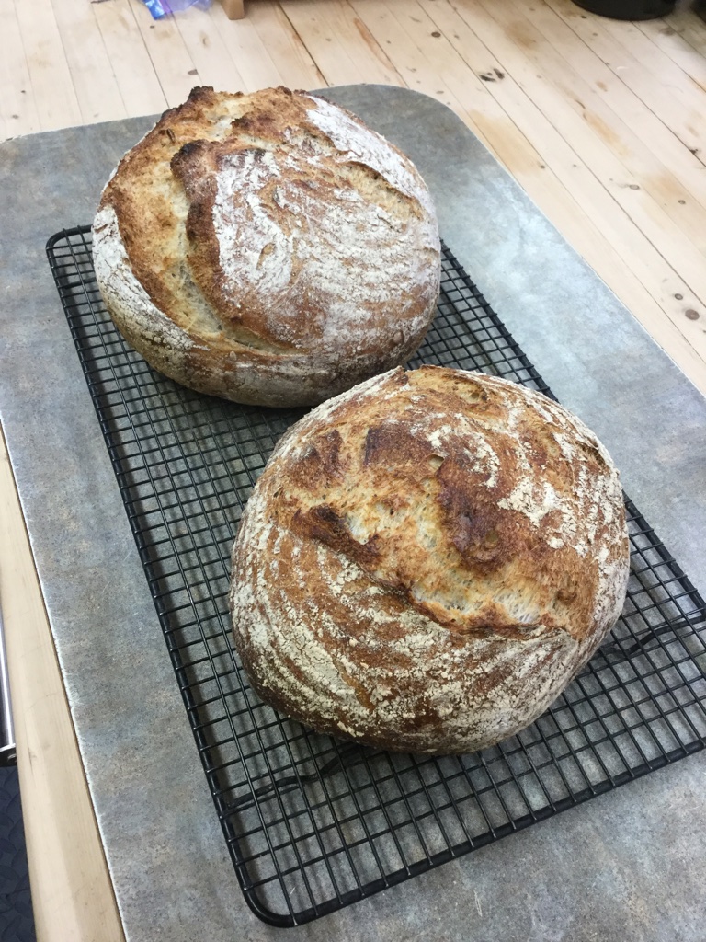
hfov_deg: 45.4
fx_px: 843
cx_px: 353
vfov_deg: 58.4
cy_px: 471
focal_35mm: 31
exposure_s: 1/30
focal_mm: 3.3
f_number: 2.4
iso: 64
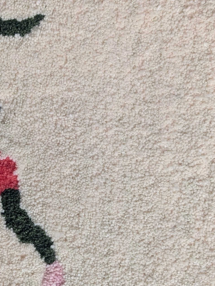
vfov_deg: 25.1
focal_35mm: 77
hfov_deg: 18.7
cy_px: 208
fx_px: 638
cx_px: 5
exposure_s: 1/23.8
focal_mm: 6.9
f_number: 1.68
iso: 66
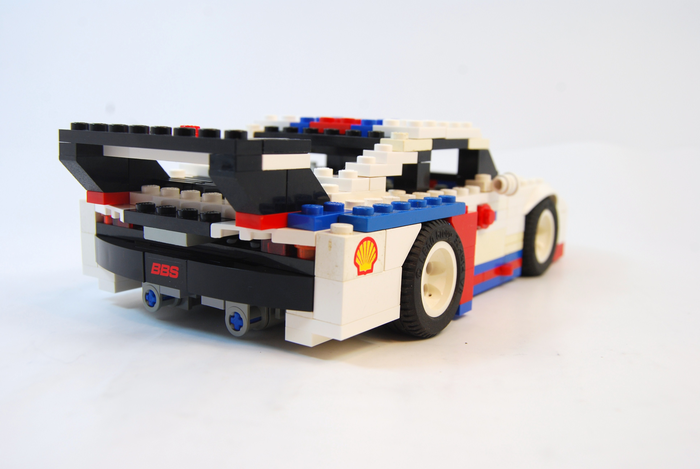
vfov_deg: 34.3
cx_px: 350
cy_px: 234
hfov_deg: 49.5
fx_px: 759
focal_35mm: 39
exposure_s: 1/60
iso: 180
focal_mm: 26
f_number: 8
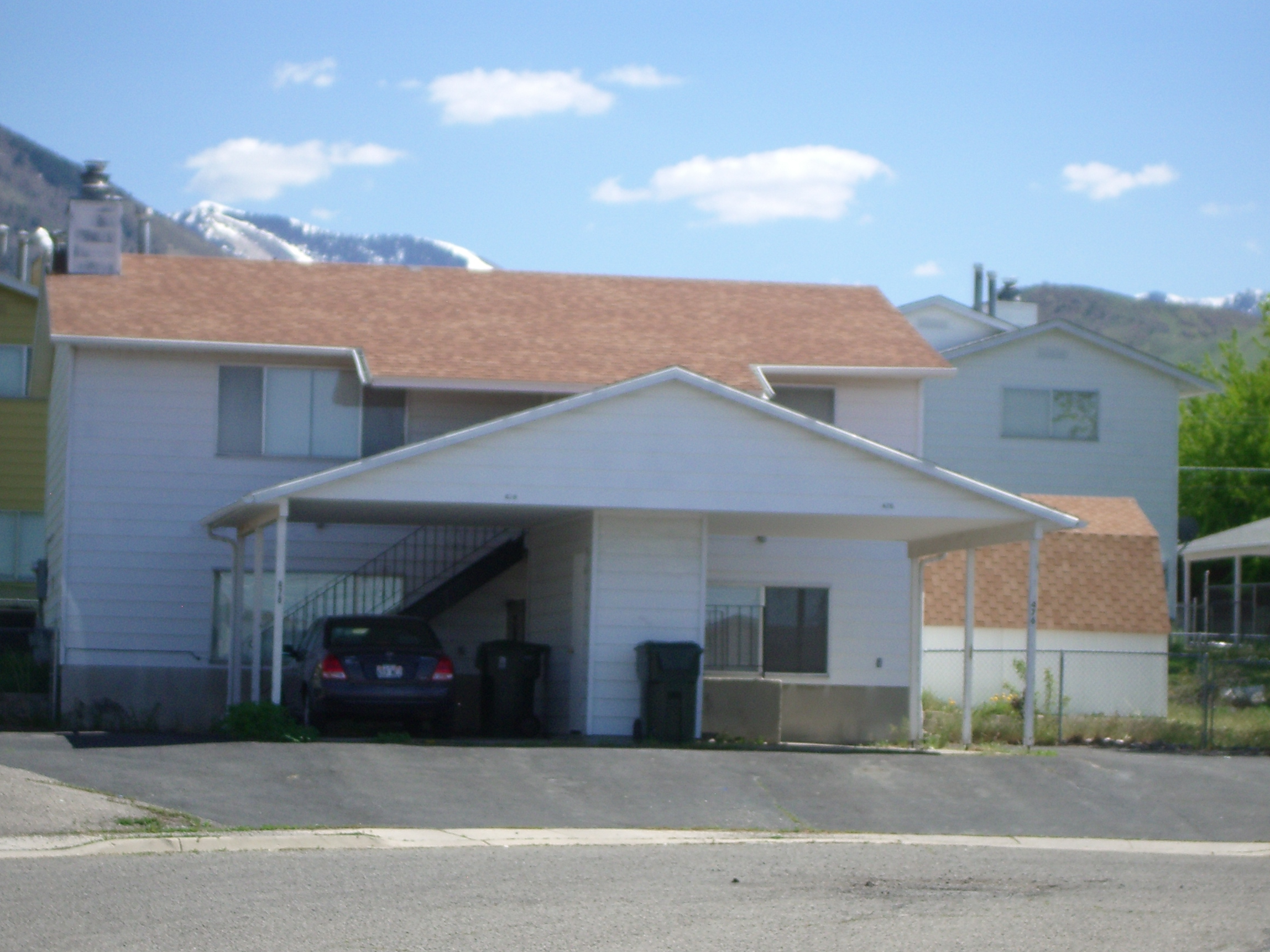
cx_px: 668
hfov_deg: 16.8
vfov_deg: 12.7
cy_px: 521
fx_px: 4293
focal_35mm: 117
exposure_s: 1/400
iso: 80
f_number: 4.8
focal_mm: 17.4
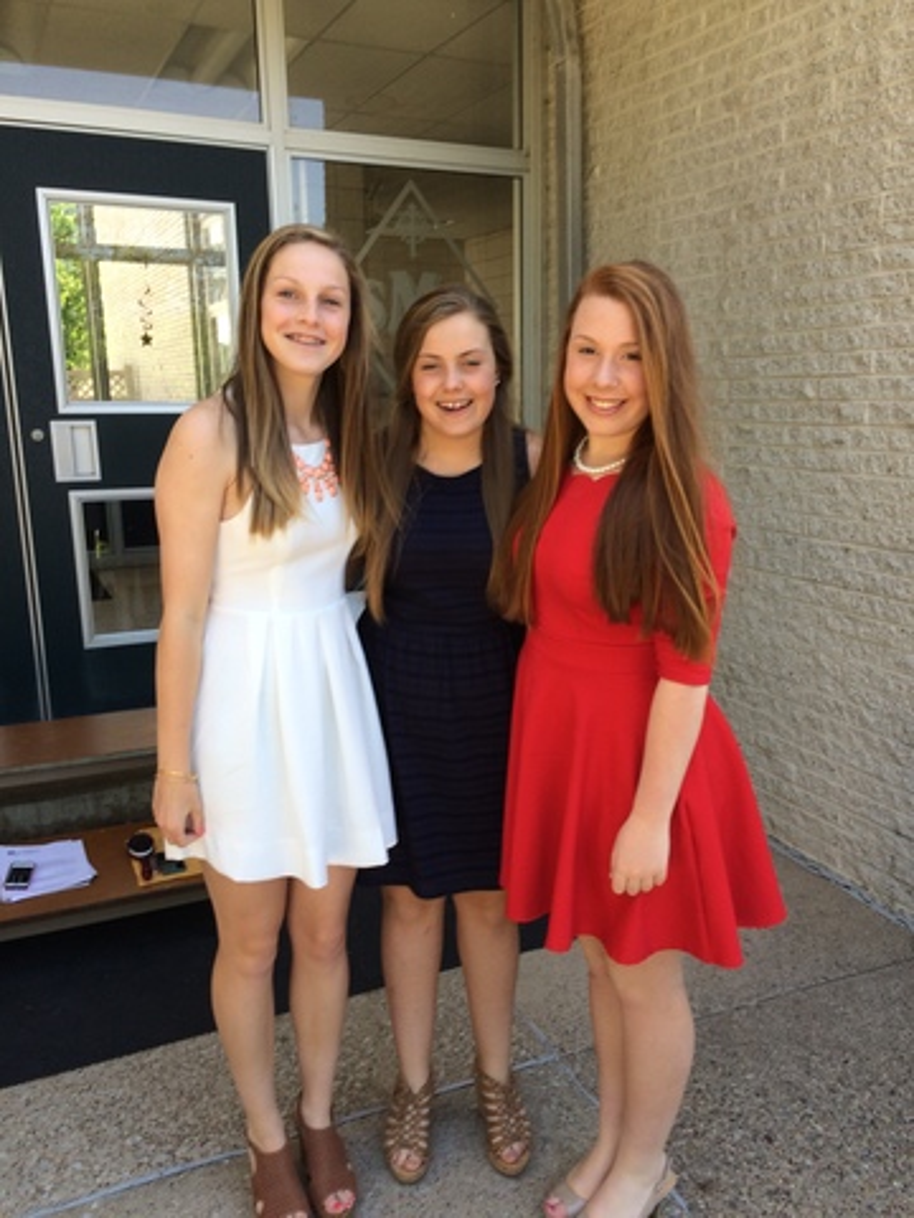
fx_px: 1021
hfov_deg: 48.2
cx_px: 457
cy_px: 609
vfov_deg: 61.7
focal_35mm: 29
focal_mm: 4.15
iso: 32
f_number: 2.2
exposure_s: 1/211
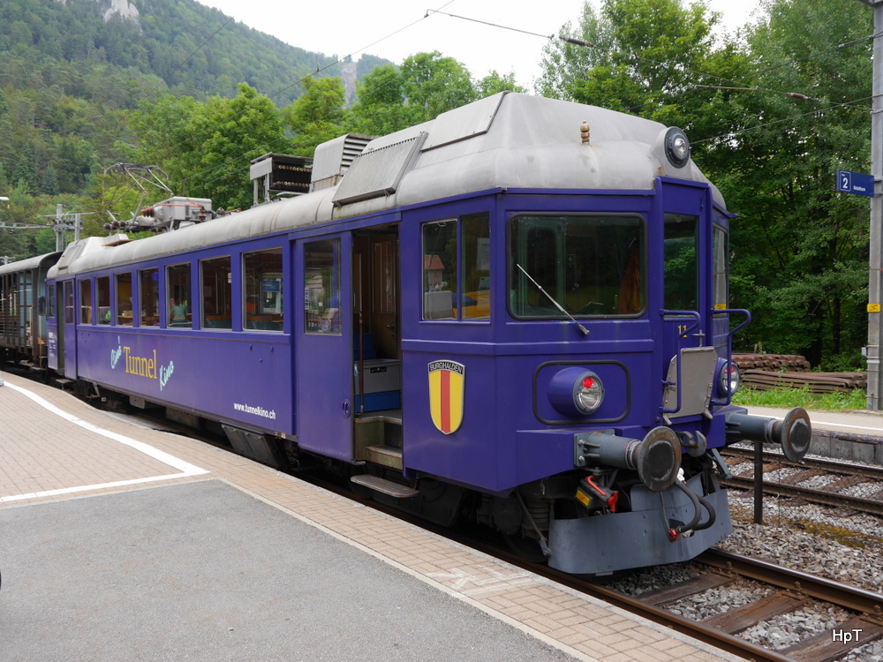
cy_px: 331
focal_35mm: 32
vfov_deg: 44.2
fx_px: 816
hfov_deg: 56.8
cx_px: 442
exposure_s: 1/160
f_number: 5
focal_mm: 16
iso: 160
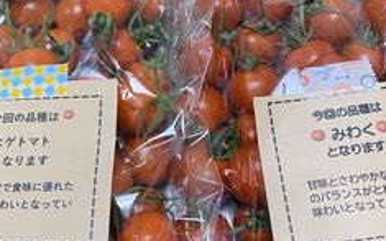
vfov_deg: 27.4
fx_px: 495
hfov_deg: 42.6
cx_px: 182
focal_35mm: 47
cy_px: 128
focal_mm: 4.25
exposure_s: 1/60
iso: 200
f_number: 1.8
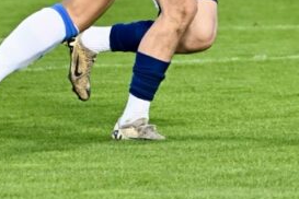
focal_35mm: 562
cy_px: -139
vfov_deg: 2.4
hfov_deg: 3.7
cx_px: 308
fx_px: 4667
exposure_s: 1/1600
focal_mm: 150
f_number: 6.3
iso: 1400
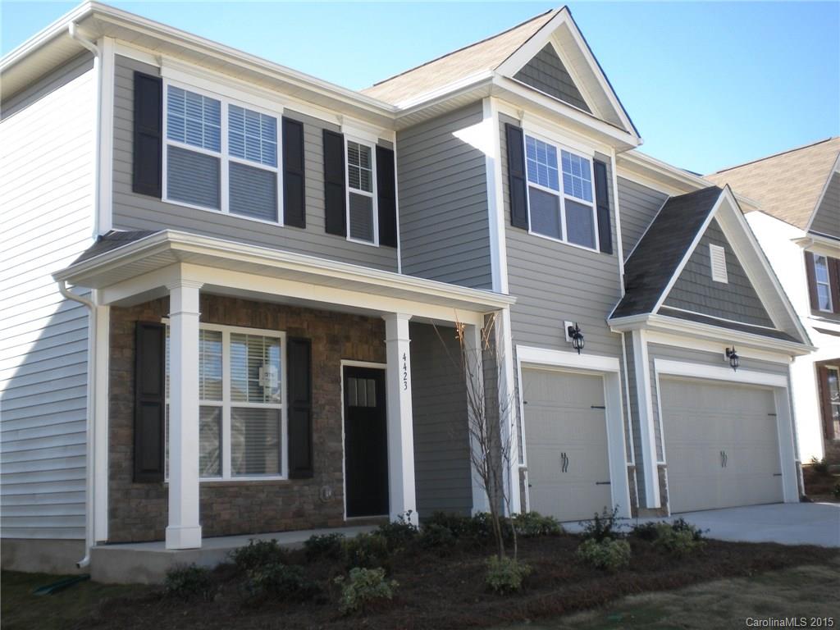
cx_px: 420
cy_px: 315
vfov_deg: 35.1
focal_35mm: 41
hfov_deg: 45.8
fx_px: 995
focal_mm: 7.4
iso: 80
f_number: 4.9
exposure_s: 1/160
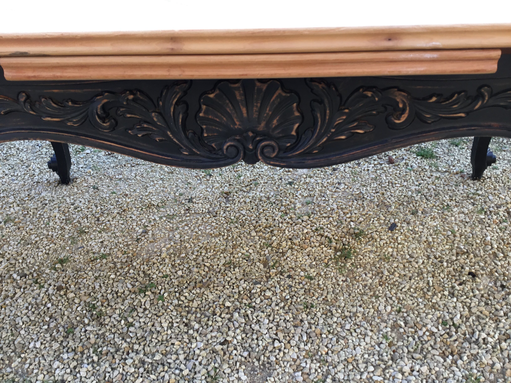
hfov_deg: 58.4
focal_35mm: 31
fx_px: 458
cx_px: 256
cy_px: 192
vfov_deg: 45.4
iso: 32
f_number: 2.4
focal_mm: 3.3
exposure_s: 1/50
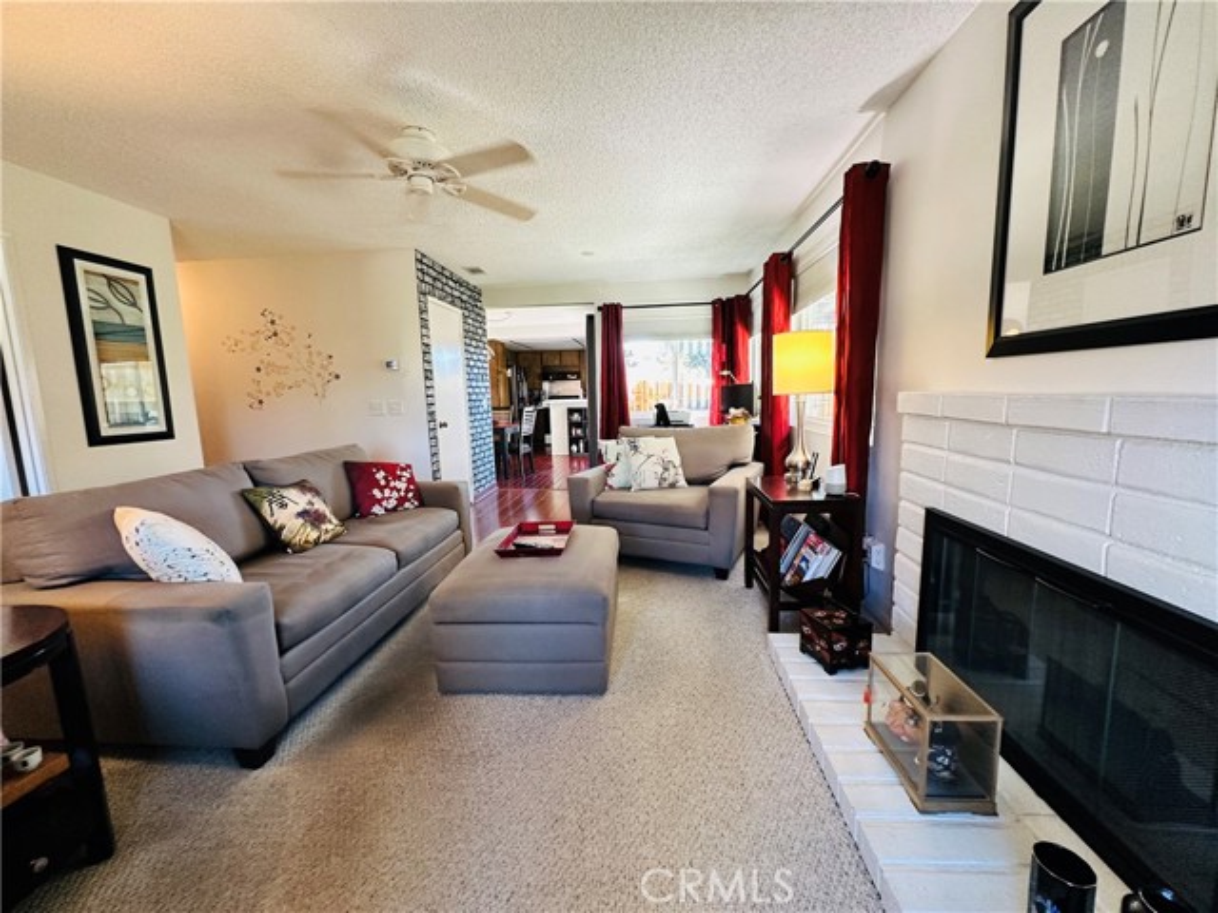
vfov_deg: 85.7
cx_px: 609
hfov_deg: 102.1
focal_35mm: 14
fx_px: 493
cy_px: 456
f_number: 2.2
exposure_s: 1/60
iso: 200
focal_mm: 2.22
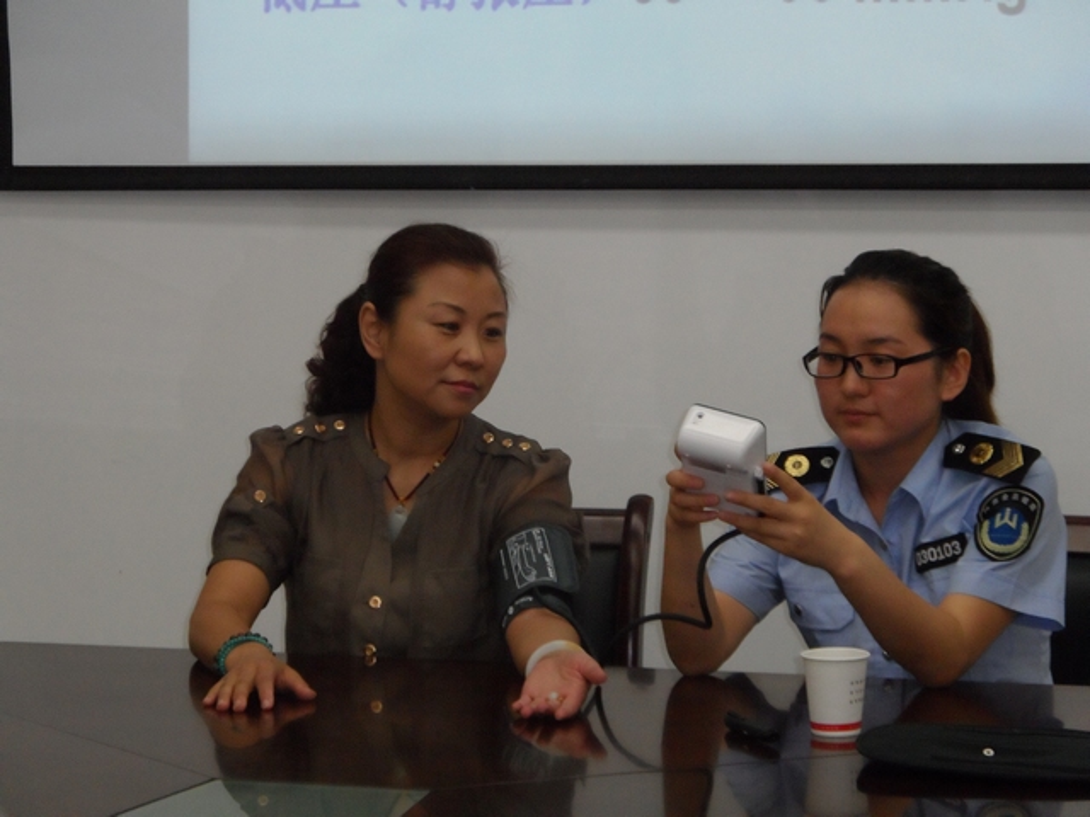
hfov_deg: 11.1
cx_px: 545
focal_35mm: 178
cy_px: 408
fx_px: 5605
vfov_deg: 8.3
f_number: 4.5
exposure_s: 1/90
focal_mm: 28.9
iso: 480
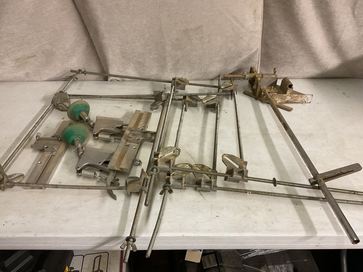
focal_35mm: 29
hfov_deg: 61.7
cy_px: 136
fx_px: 304
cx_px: 182
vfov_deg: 48.2
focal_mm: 3
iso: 250
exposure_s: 1/60
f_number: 1.8
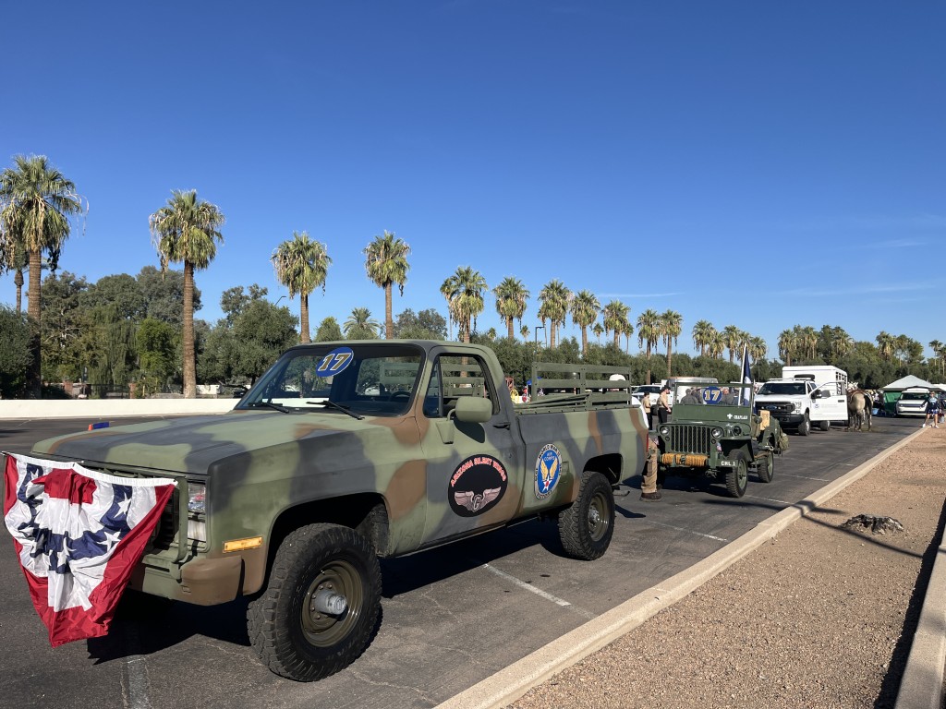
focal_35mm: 26
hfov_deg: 67.3
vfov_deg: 53.1
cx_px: 473
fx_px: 711
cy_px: 354
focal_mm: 5.1
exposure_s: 1/3745
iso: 50
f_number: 1.6
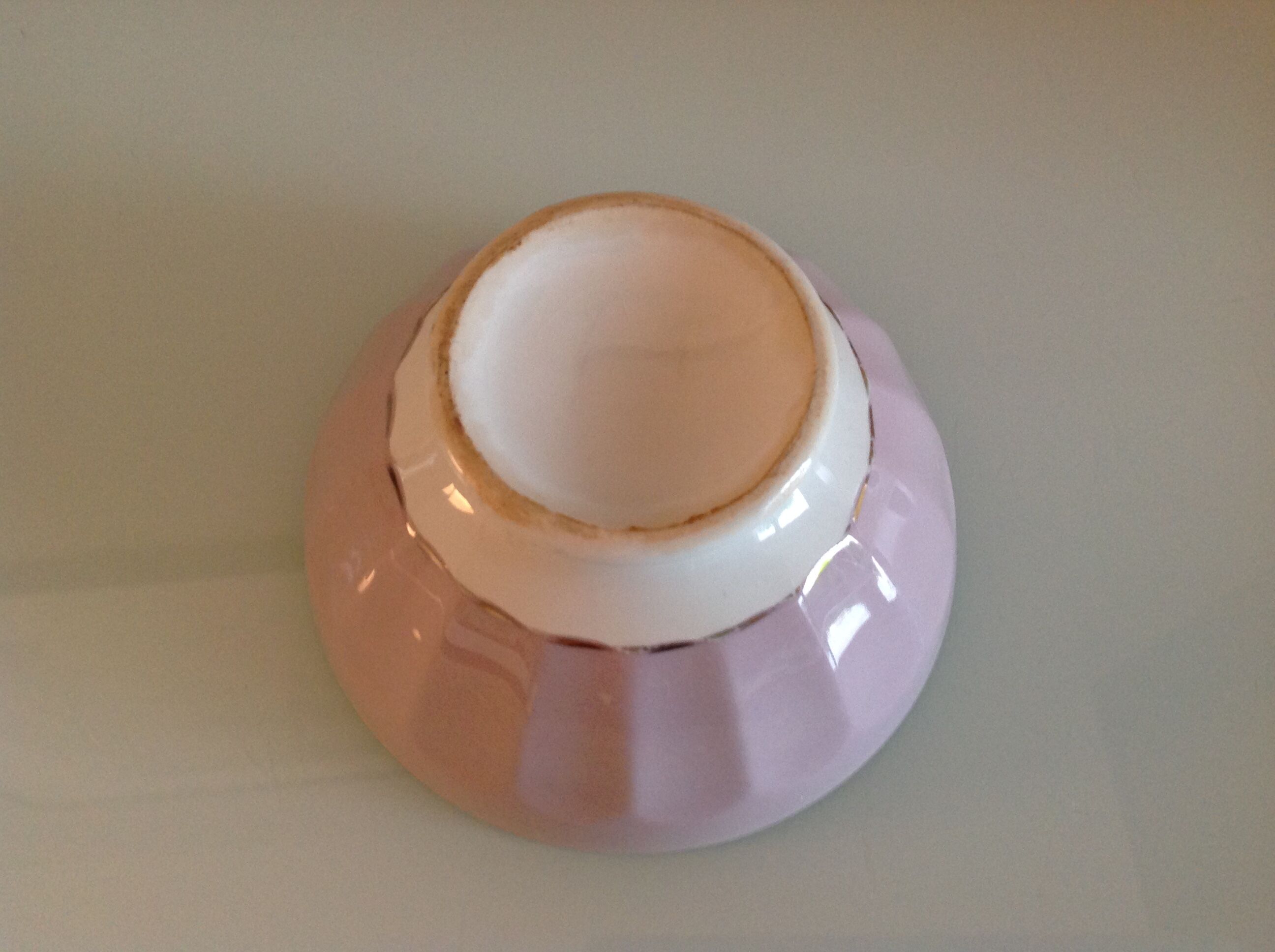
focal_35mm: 35
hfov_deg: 52.7
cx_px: 638
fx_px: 1287
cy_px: 476
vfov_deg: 40.6
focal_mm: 4.28
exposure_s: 1/17
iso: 160
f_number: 2.4
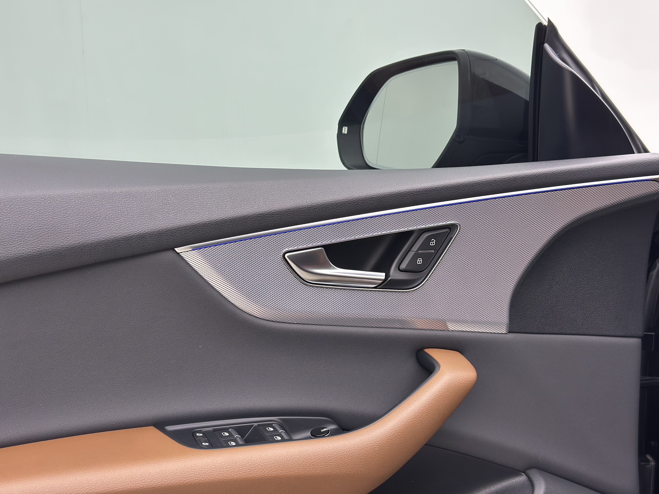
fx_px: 914
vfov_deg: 30.3
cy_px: 247
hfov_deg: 39.7
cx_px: 330
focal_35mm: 48
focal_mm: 6.86
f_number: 1.78
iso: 80
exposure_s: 1/100
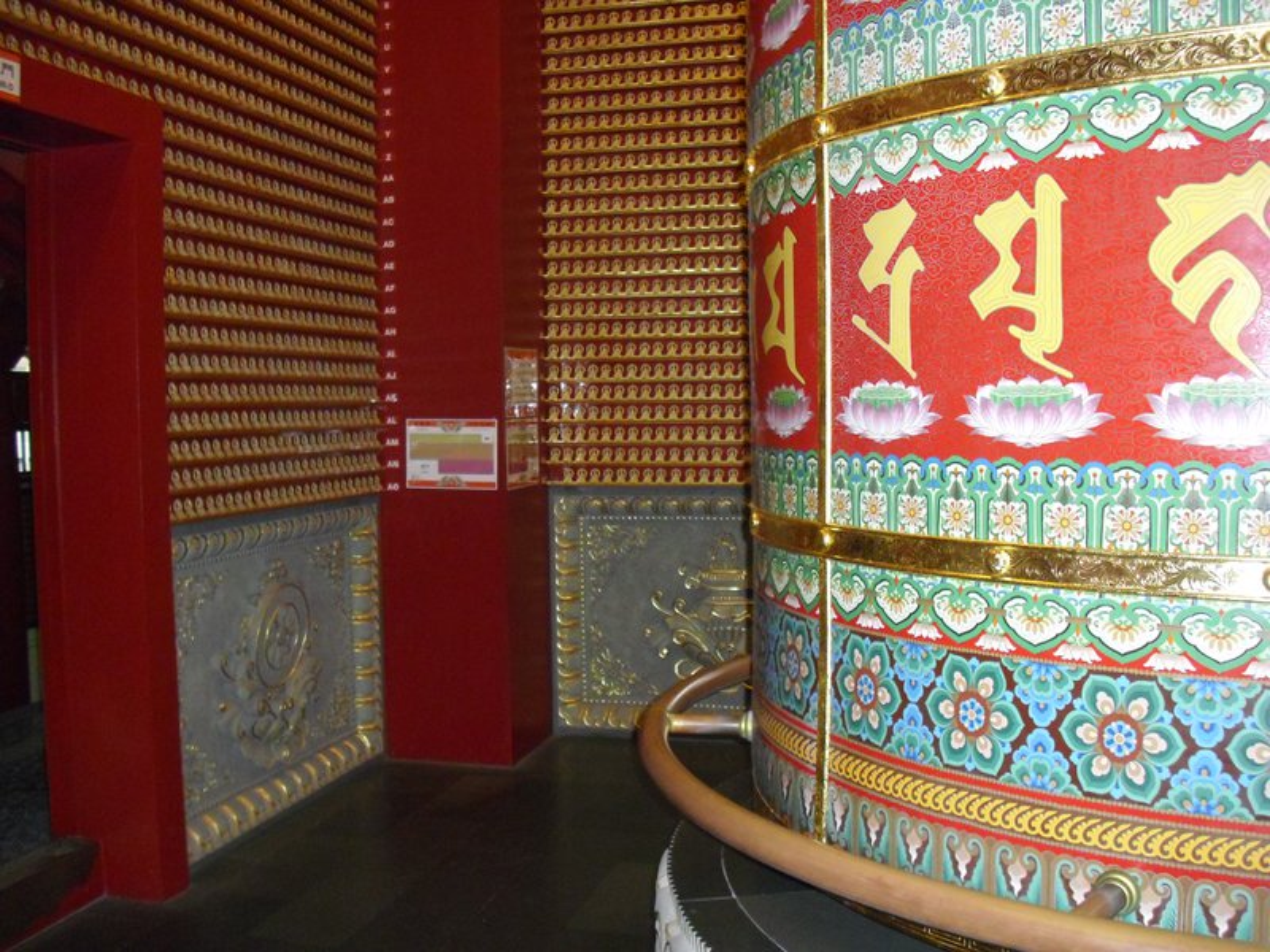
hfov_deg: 49.0
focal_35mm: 38
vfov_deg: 37.7
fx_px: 1394
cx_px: 635
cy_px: 476
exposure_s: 1/60
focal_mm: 6.2
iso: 400
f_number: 2.8
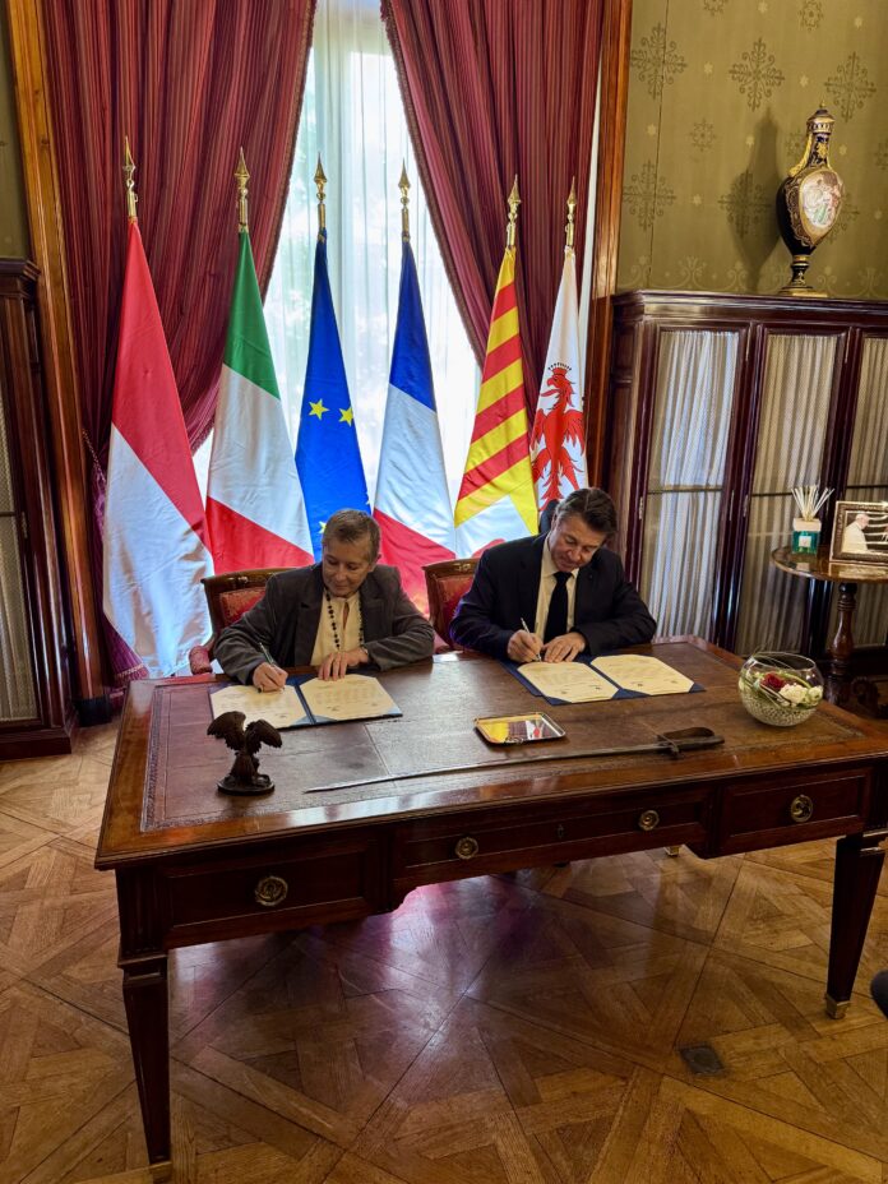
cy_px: 592
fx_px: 821
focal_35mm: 24
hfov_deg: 56.8
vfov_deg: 71.6
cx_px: 444
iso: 320
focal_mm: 6.76
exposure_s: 1/50
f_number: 1.78
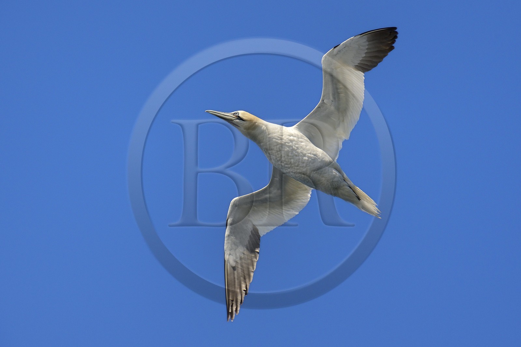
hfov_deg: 10.3
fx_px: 2894
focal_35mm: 200
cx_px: 260
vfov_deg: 6.9
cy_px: 174
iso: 400
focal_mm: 200
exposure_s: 1/1600
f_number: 8
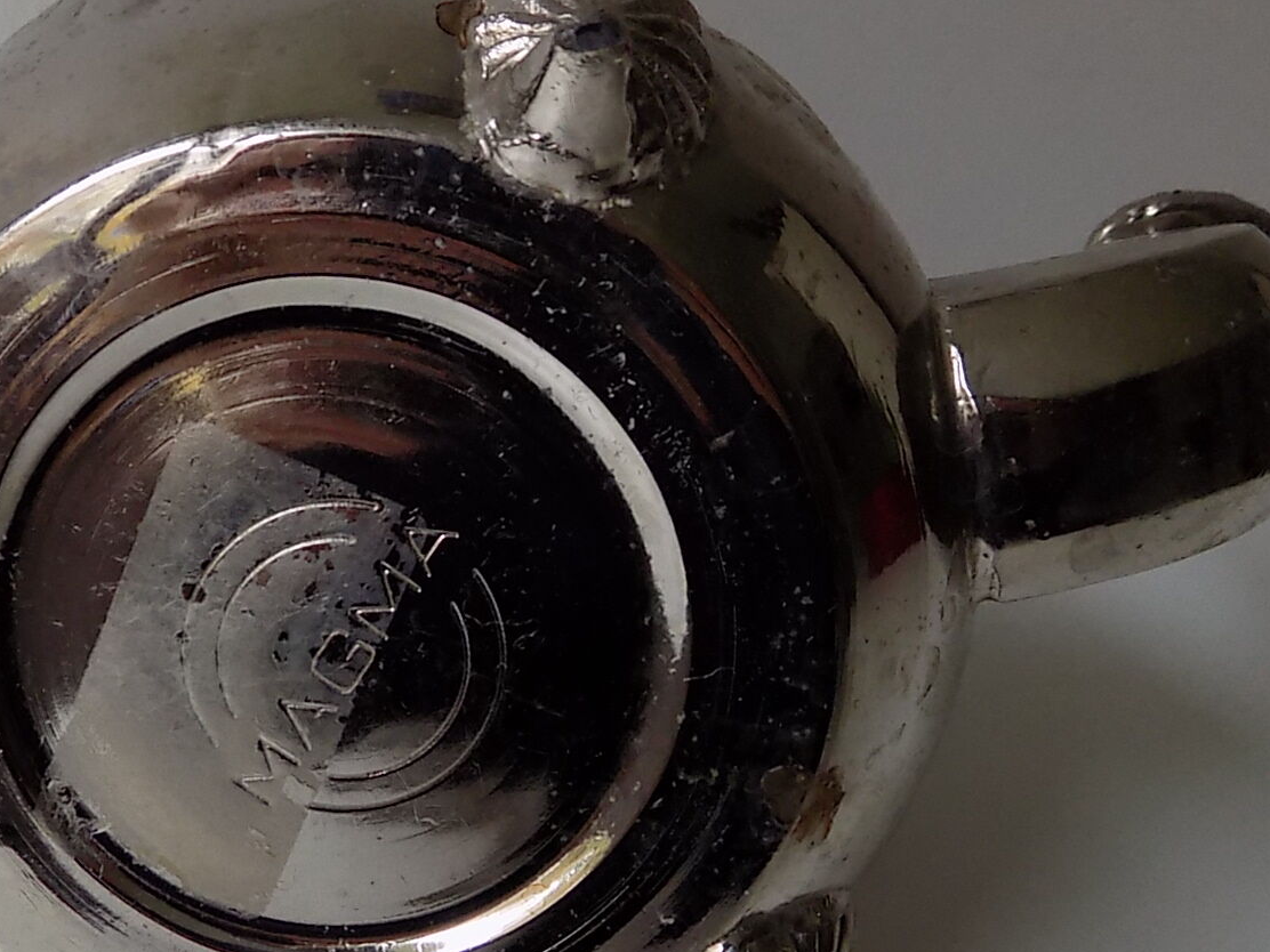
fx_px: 1724
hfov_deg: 39.8
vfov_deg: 30.9
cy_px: 515
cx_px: 395
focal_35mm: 47
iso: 220
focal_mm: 4
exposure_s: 1/30
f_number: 3.1
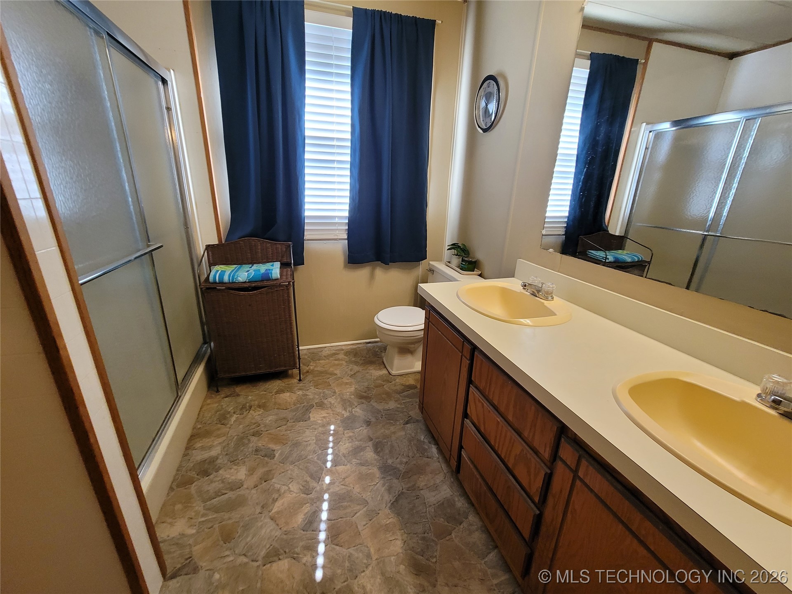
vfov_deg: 89.9
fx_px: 297
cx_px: 396
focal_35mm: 13
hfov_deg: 106.2
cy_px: 297
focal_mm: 2.2
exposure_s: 1/60
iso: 250
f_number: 2.2
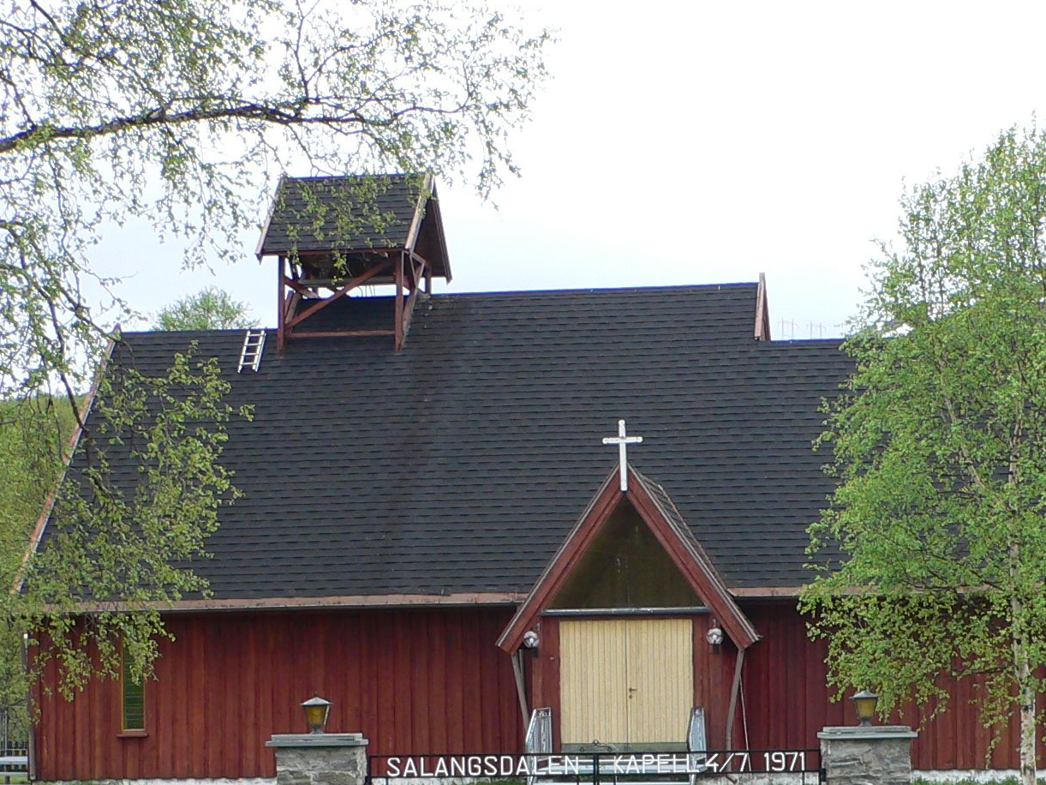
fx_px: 2146
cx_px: 790
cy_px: 626
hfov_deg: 27.0
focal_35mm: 71
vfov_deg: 20.5
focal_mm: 5.6
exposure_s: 1/125
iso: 80
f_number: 3.7
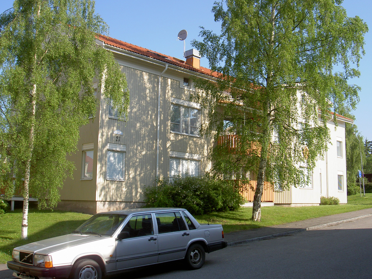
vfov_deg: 36.0
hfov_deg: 46.8
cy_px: 138
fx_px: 430
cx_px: 184
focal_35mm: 40
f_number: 4.7
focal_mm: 8
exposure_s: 1/250
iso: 100
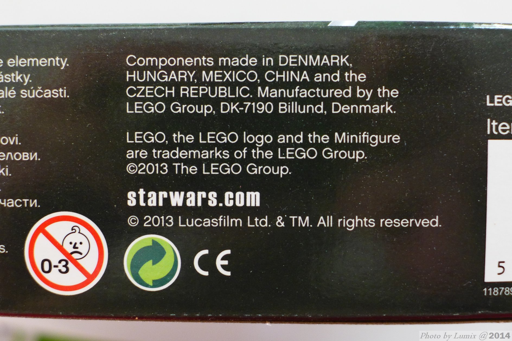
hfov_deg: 39.6
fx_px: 711
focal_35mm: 50
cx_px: 256
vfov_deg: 27.0
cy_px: 170
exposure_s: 1/10
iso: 400
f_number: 1.9
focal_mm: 9.8
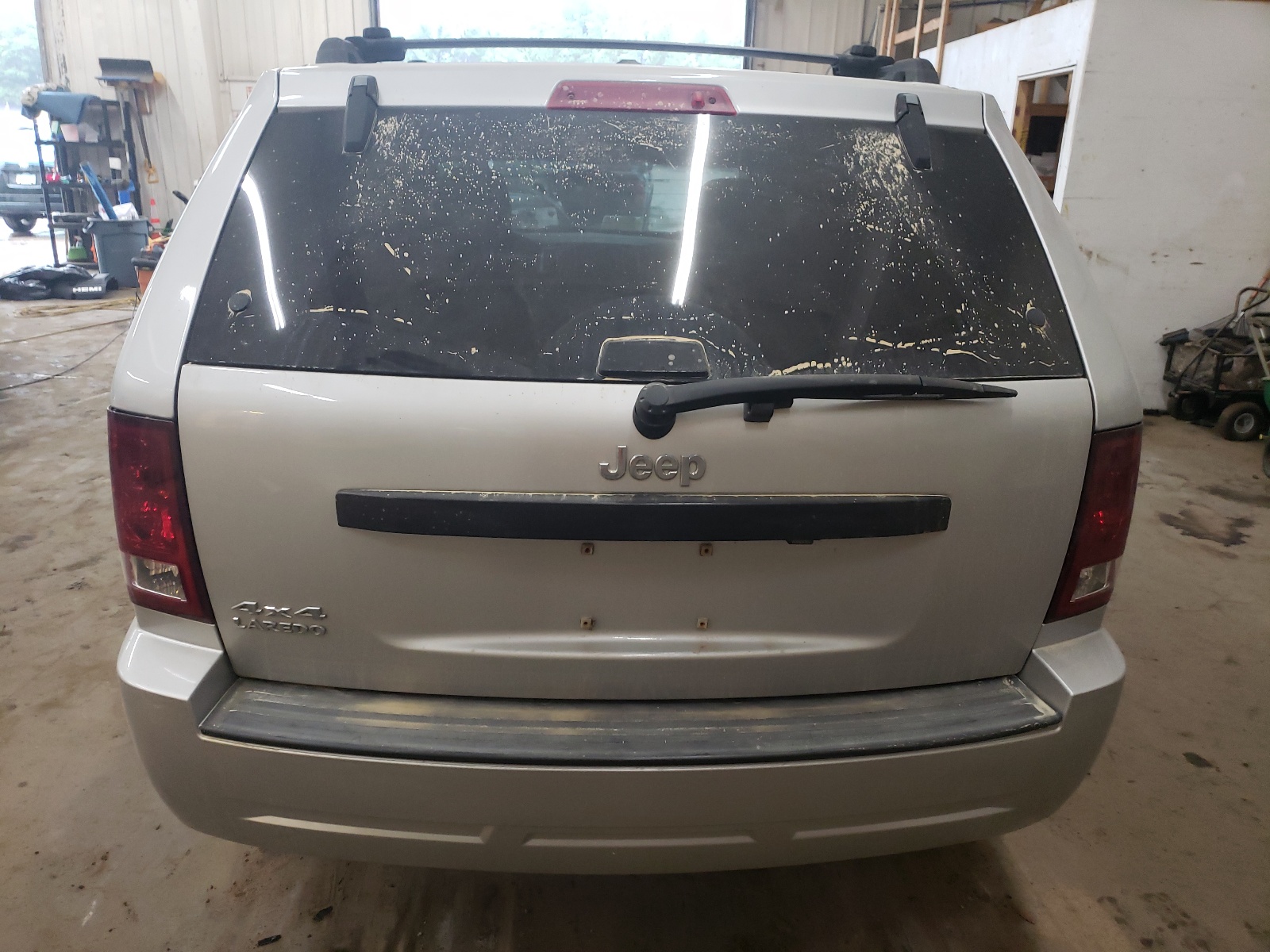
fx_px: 954
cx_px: 635
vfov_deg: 53.1
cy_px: 476
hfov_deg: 67.3
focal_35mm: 26
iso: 197
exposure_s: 1/60.2
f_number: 1.5
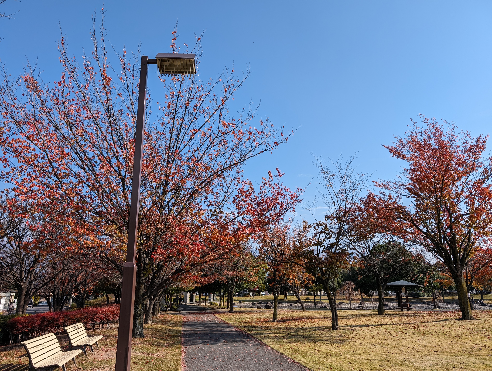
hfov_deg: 71.5
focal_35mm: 24
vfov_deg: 56.9
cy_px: 186
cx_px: 246
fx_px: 342
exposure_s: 1/992
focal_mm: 6.9
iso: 19
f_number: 1.68
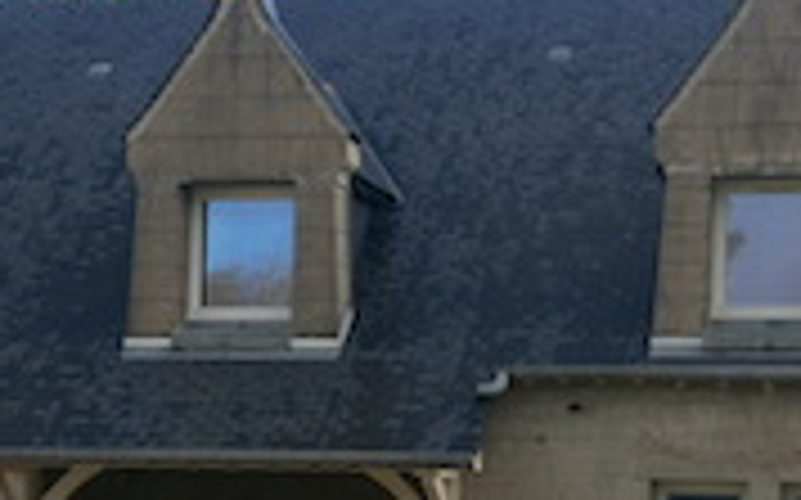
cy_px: 559
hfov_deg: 16.3
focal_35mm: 127
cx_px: 173
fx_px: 2771
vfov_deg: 10.2
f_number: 6.3
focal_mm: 20
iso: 200
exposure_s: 1/200
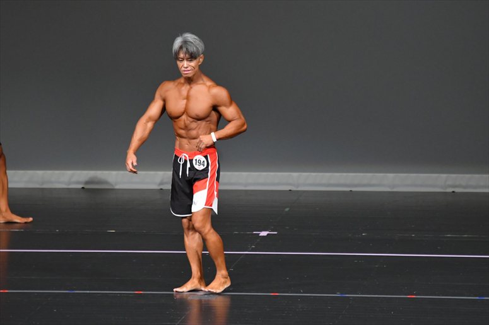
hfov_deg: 6.5
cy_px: 162
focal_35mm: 315
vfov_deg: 4.4
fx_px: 4277
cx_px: 244
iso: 4000
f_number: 5.6
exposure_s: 1/400
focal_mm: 210
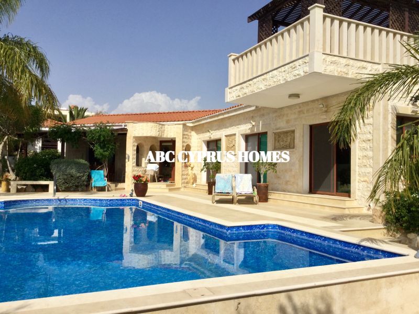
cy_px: 157
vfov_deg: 45.4
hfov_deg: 58.4
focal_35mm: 31
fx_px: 375
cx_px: 210
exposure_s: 1/2809
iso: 25
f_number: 2.4
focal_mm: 3.3
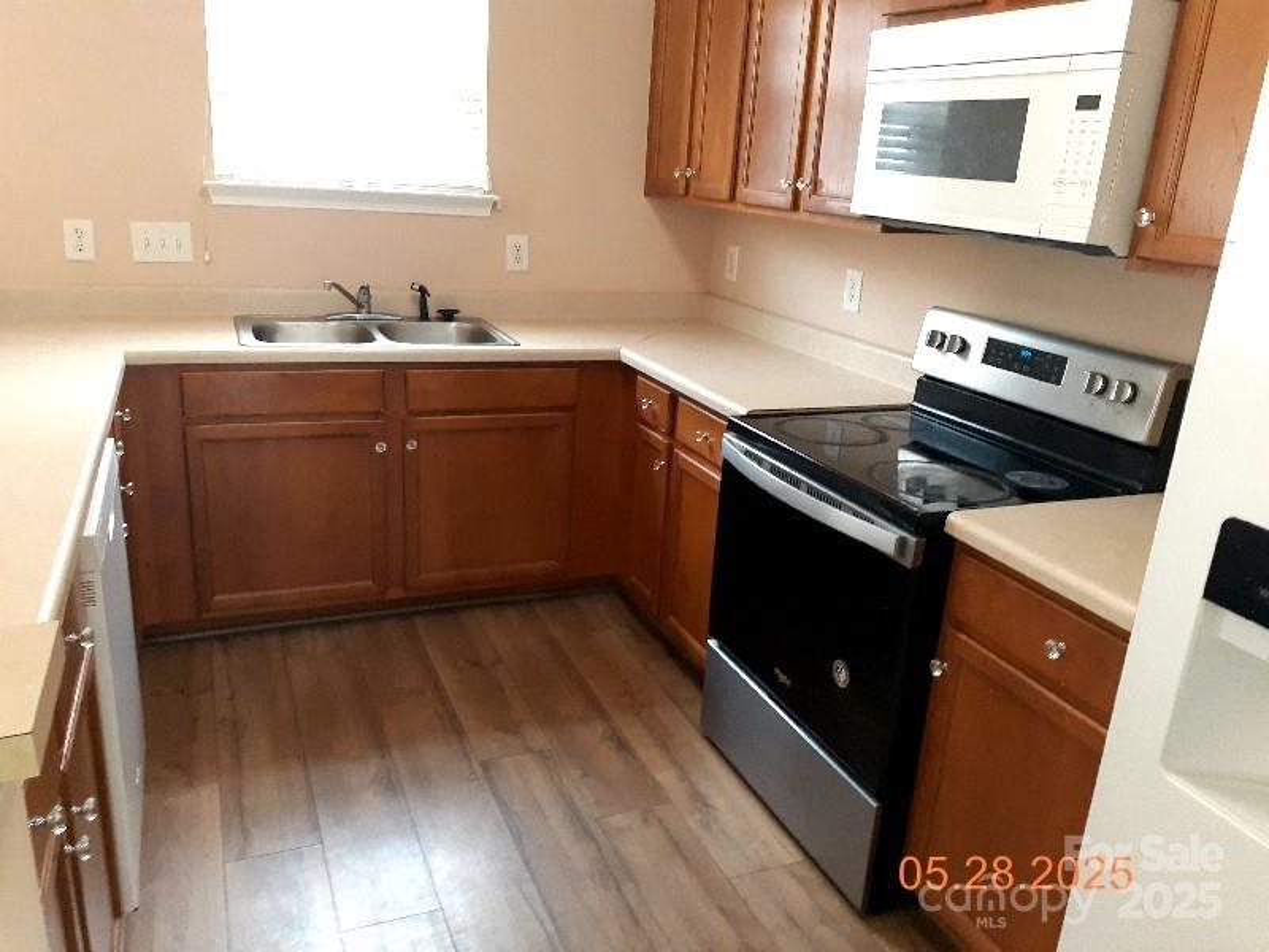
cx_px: 634
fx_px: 990
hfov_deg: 65.3
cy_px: 476
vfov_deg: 51.4
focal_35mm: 27
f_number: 1.9
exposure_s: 1/60
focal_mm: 3.6
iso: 160
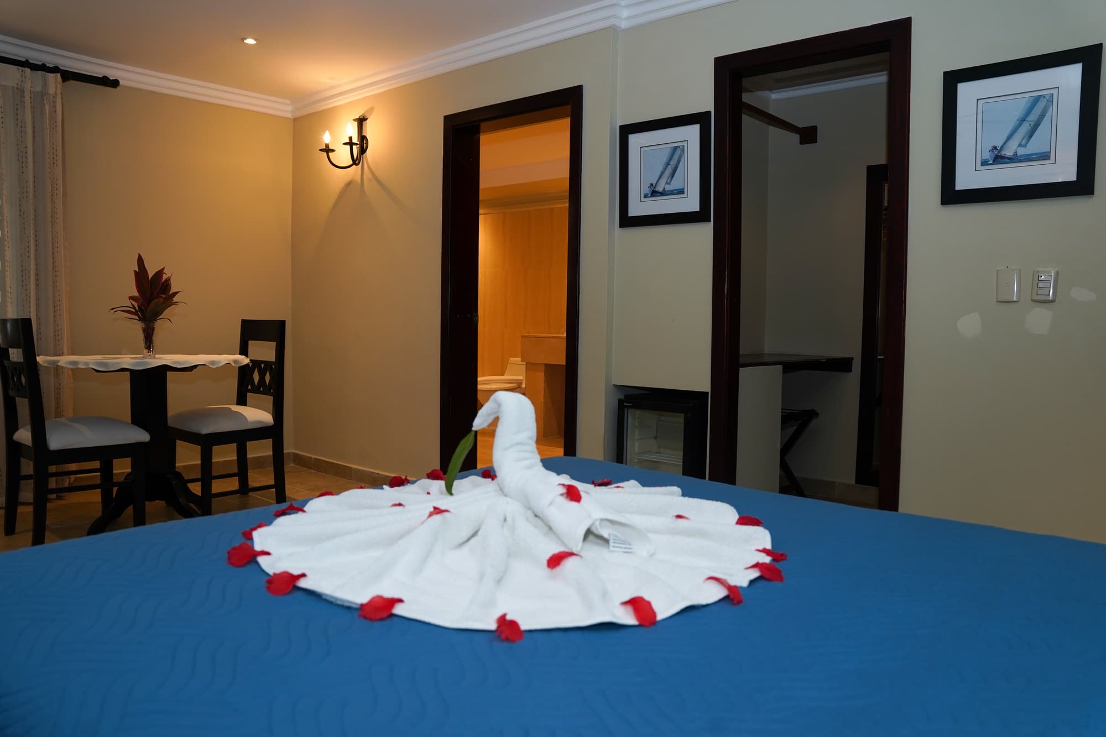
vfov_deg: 49.5
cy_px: 368
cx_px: 553
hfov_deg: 69.4
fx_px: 799
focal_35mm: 26
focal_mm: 26
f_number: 4.5
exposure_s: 1/80
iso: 500
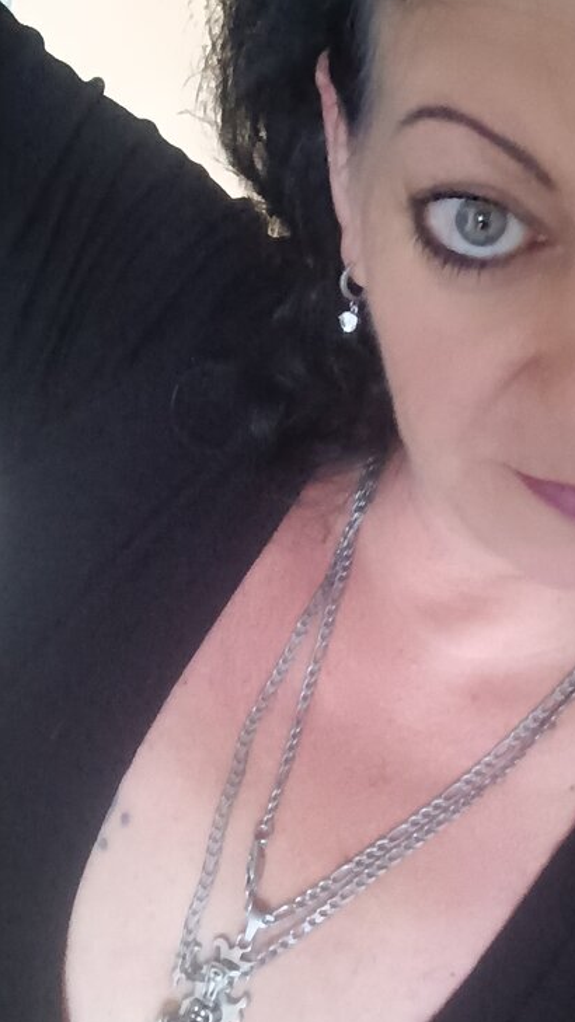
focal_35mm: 52
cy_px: 571
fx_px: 1410
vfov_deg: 39.8
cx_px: 383
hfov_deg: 23.0
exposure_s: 1/25
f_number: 2
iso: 5426
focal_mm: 3.82
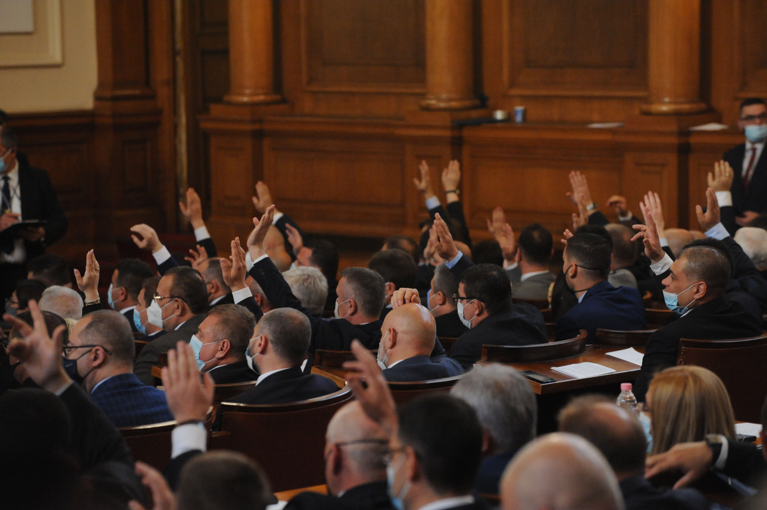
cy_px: 255
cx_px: 384
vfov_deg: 8.6
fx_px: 3407
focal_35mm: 160
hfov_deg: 12.8
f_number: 4.5
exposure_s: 1/250
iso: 5000
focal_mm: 160
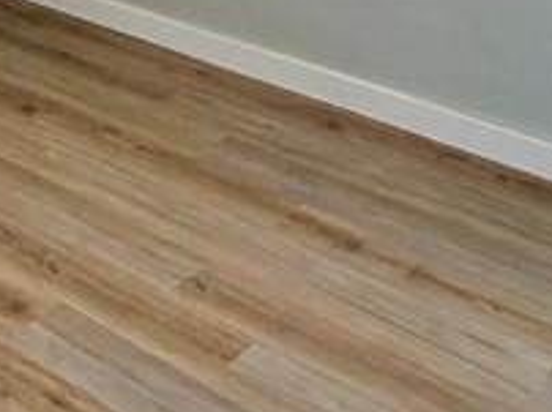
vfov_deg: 18.3
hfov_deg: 25.6
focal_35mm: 71
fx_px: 1131
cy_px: -210
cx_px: -44
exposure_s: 1/120
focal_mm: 2.22
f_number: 2.2
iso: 80
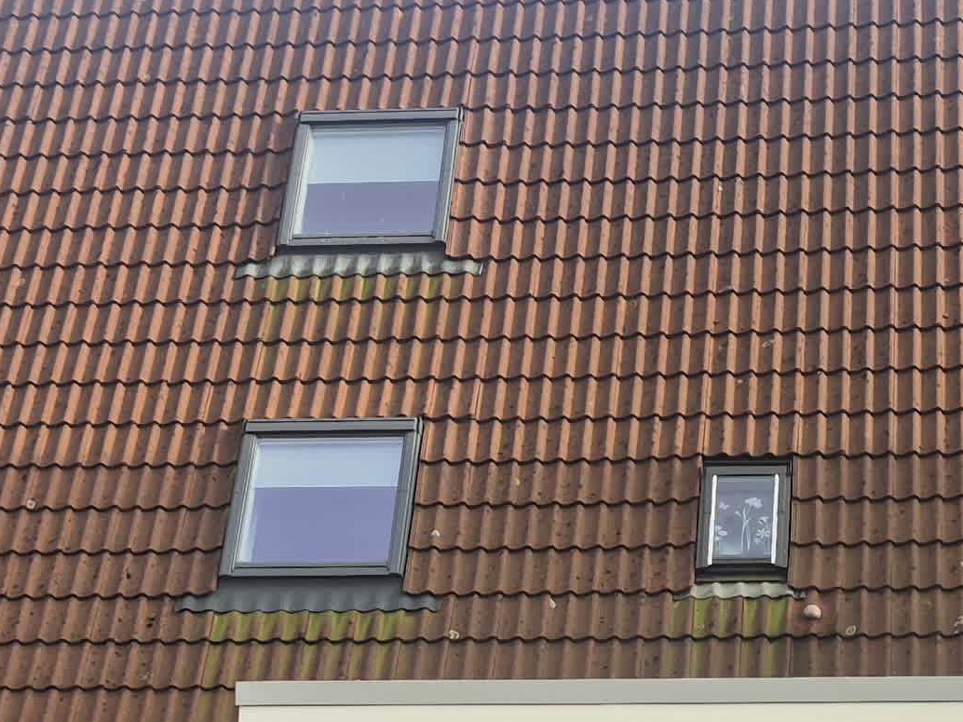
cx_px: 689
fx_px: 2475
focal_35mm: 89
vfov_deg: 16.3
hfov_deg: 21.9
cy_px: 710
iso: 25
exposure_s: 1/473
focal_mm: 5.4
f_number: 1.8
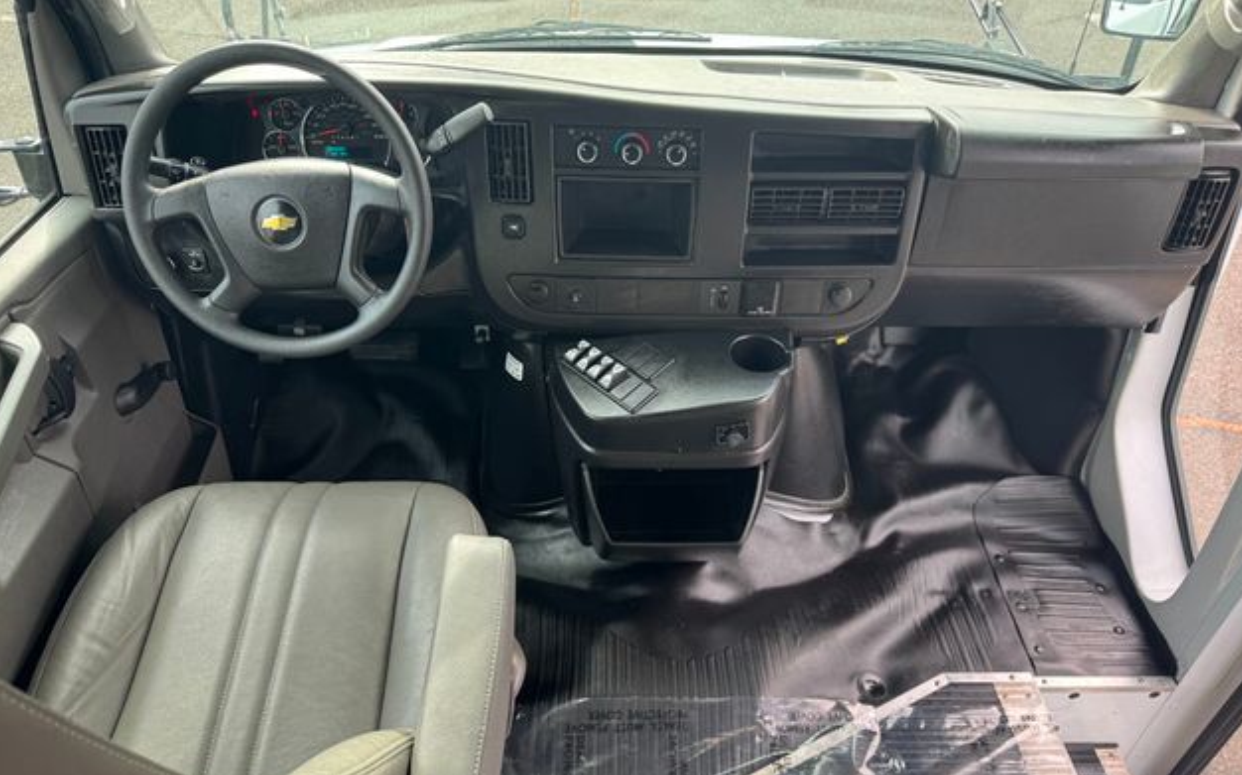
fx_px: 880
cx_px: 627
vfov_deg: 47.5
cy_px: 440
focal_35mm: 26
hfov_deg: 70.4
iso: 80
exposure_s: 1/121
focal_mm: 6.76
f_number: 1.78
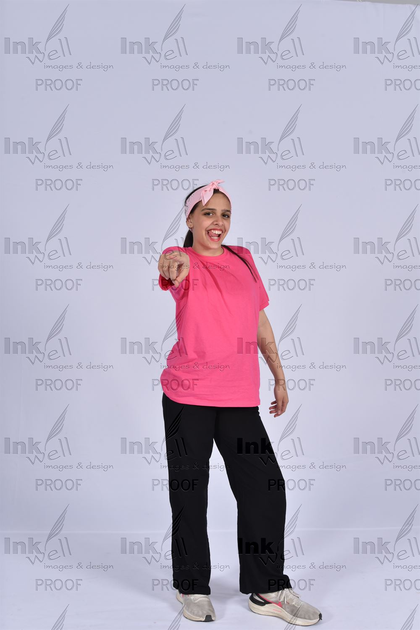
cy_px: 315
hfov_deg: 35.1
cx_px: 210
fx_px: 664
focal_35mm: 38
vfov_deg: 50.7
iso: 250
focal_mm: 38
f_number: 8
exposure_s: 1/200
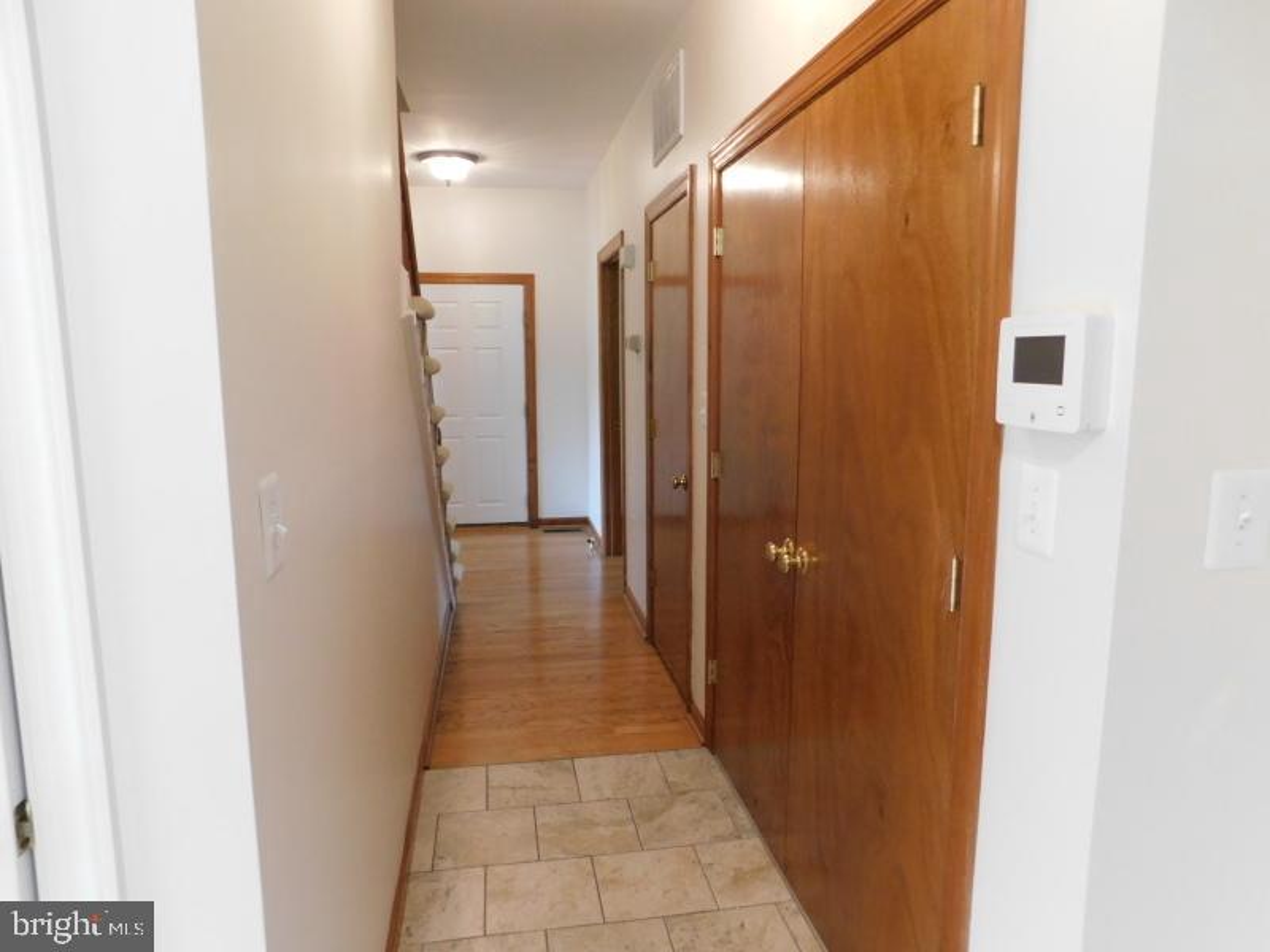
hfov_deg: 73.9
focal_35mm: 23
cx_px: 635
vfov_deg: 58.9
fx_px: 844
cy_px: 476
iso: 360
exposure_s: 1/30
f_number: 3
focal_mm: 4
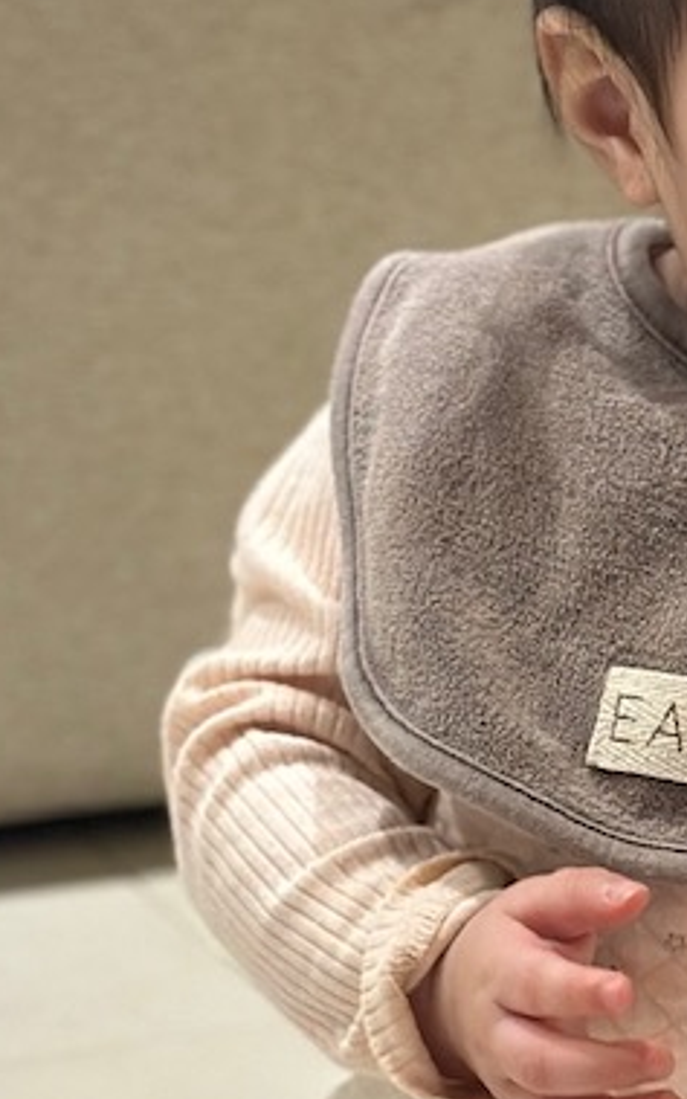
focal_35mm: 161
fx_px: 4821
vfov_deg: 13.0
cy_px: 795
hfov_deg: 8.1
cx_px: 707
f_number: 1.78
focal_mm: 6.86
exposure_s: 1/40
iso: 320
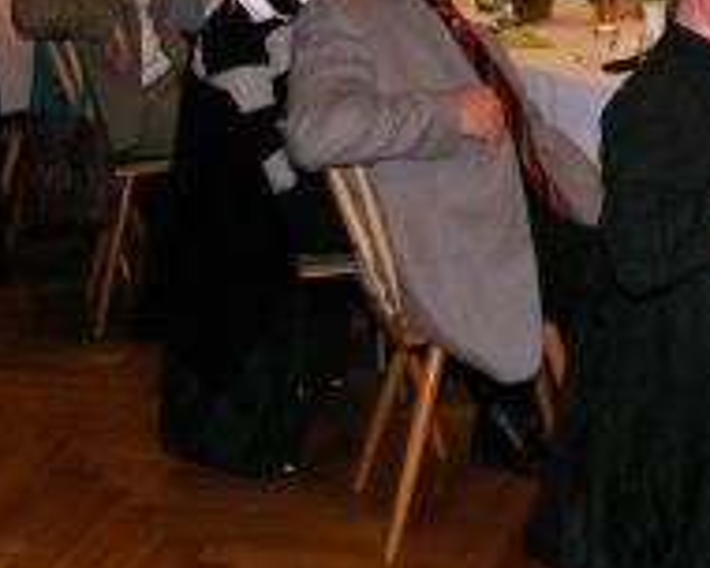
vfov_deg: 16.9
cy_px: 88
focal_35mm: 90
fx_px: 1891
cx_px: 744
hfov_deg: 20.4
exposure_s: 1/40
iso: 160
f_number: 2.8
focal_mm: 5.86
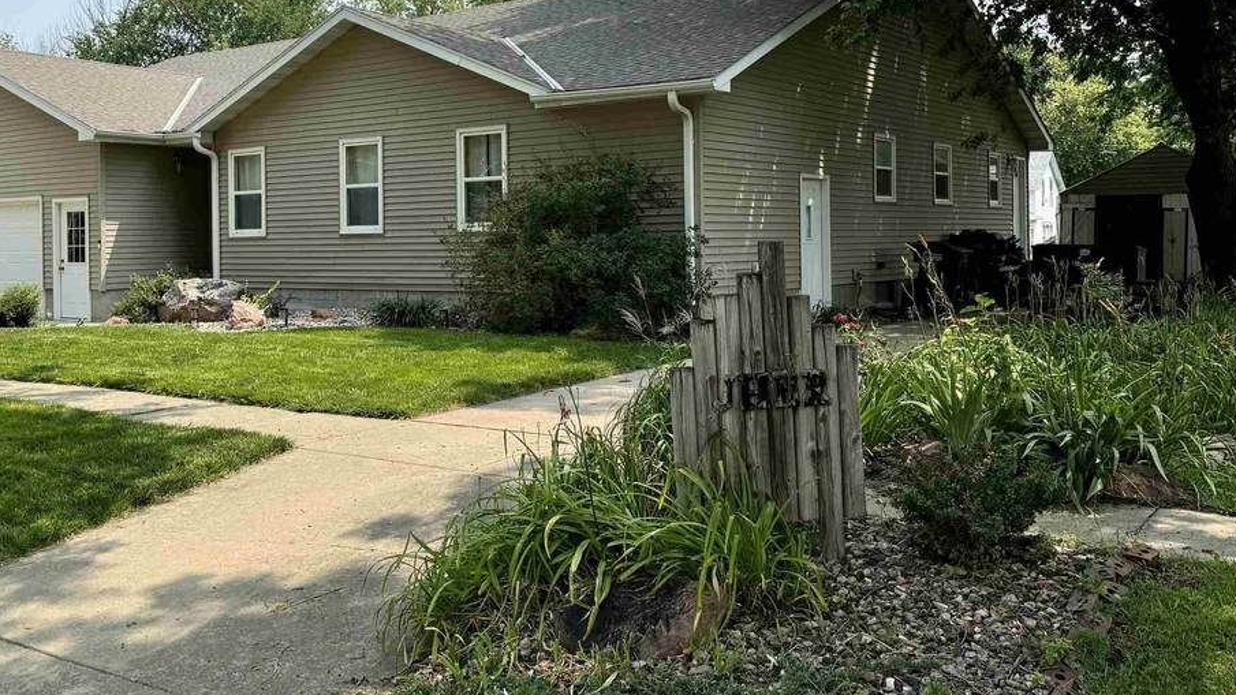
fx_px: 1213
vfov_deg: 31.7
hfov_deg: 53.2
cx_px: 436
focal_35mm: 37
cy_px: 224
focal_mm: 6.76
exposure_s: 1/2833
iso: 80
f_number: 1.78
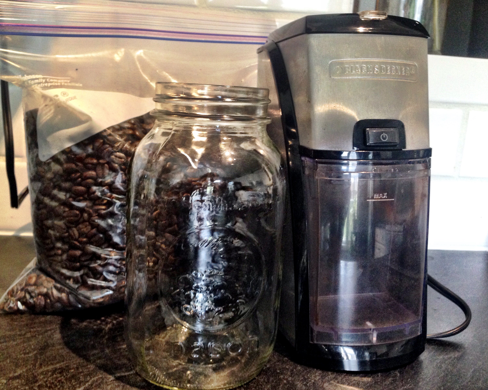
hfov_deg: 51.5
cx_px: 234
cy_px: 194
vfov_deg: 42.2
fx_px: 505
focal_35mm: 35
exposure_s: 1/20
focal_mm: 4.12
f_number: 2.4
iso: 200
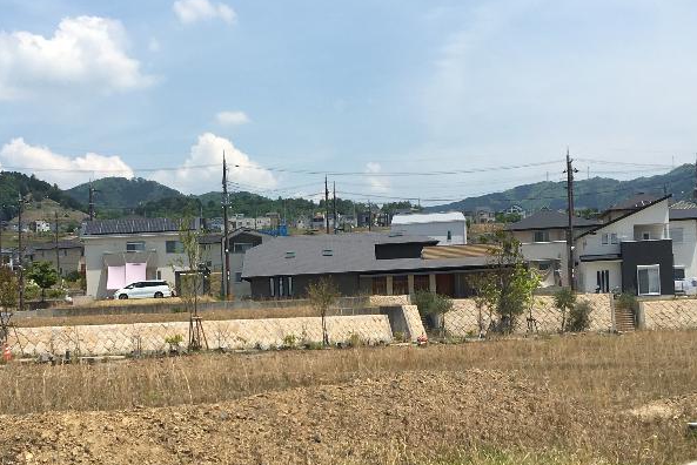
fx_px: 1182
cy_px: 333
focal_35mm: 61
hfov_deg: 32.8
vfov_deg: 22.1
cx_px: 287
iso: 25
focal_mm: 4.15
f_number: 2.2
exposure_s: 1/2262
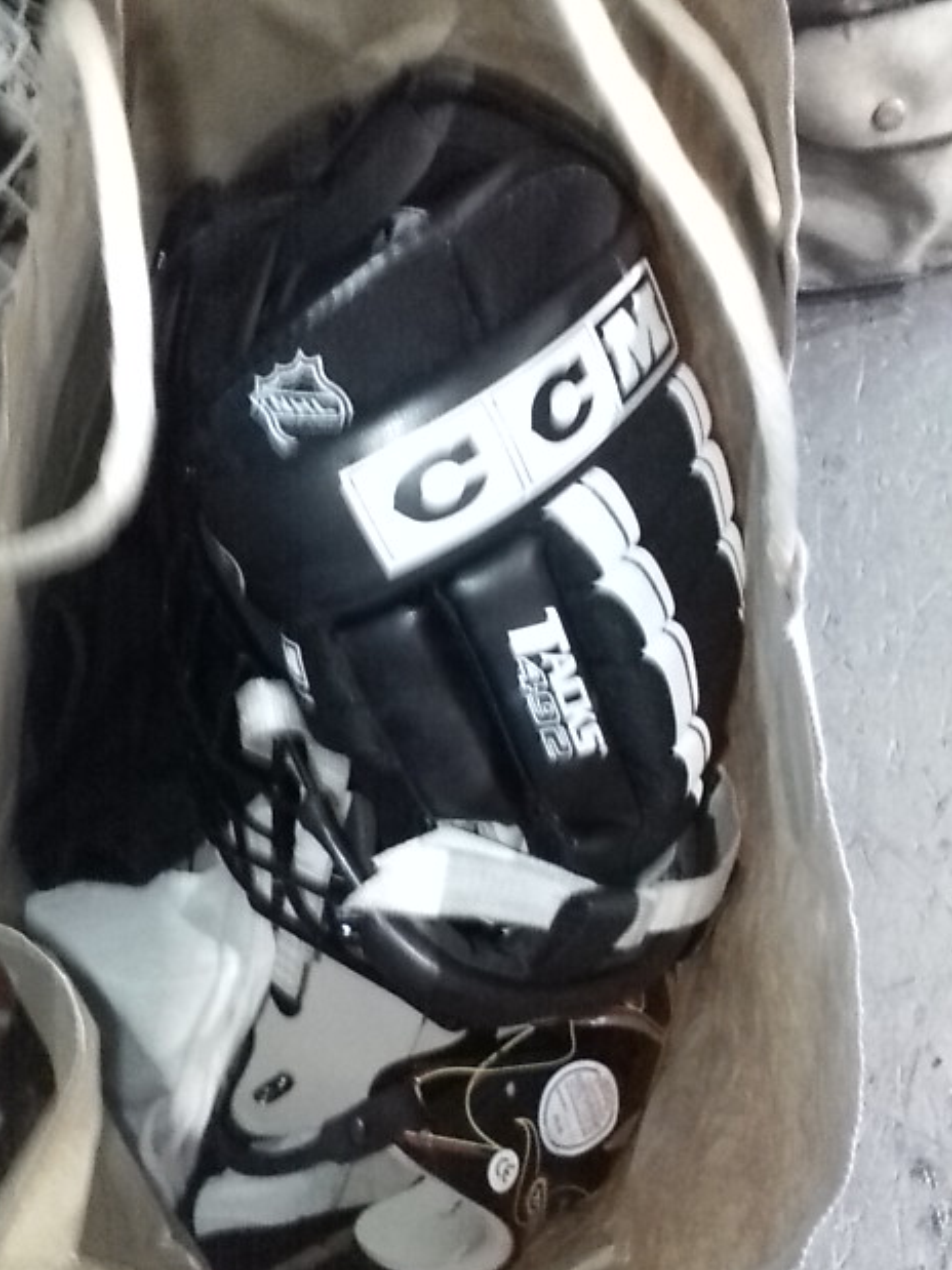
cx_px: 466
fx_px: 1100
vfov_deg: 60.0
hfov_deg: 46.8
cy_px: 654
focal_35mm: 30
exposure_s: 1/4
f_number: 3.5
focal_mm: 3.73
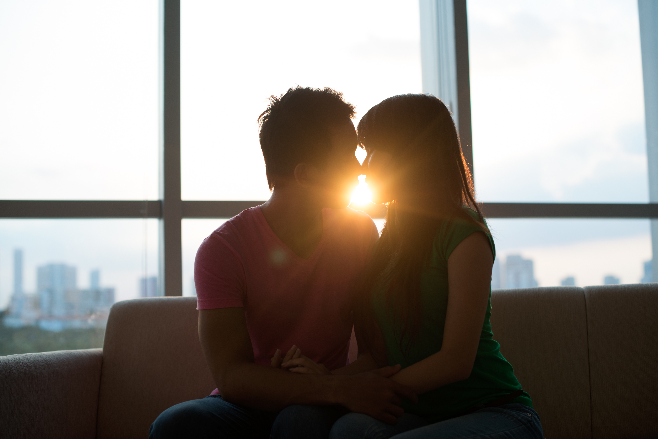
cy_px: 220
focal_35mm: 50
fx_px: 914
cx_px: 329
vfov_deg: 27.0
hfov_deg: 39.6
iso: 100
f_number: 3.2
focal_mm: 50
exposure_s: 1/125
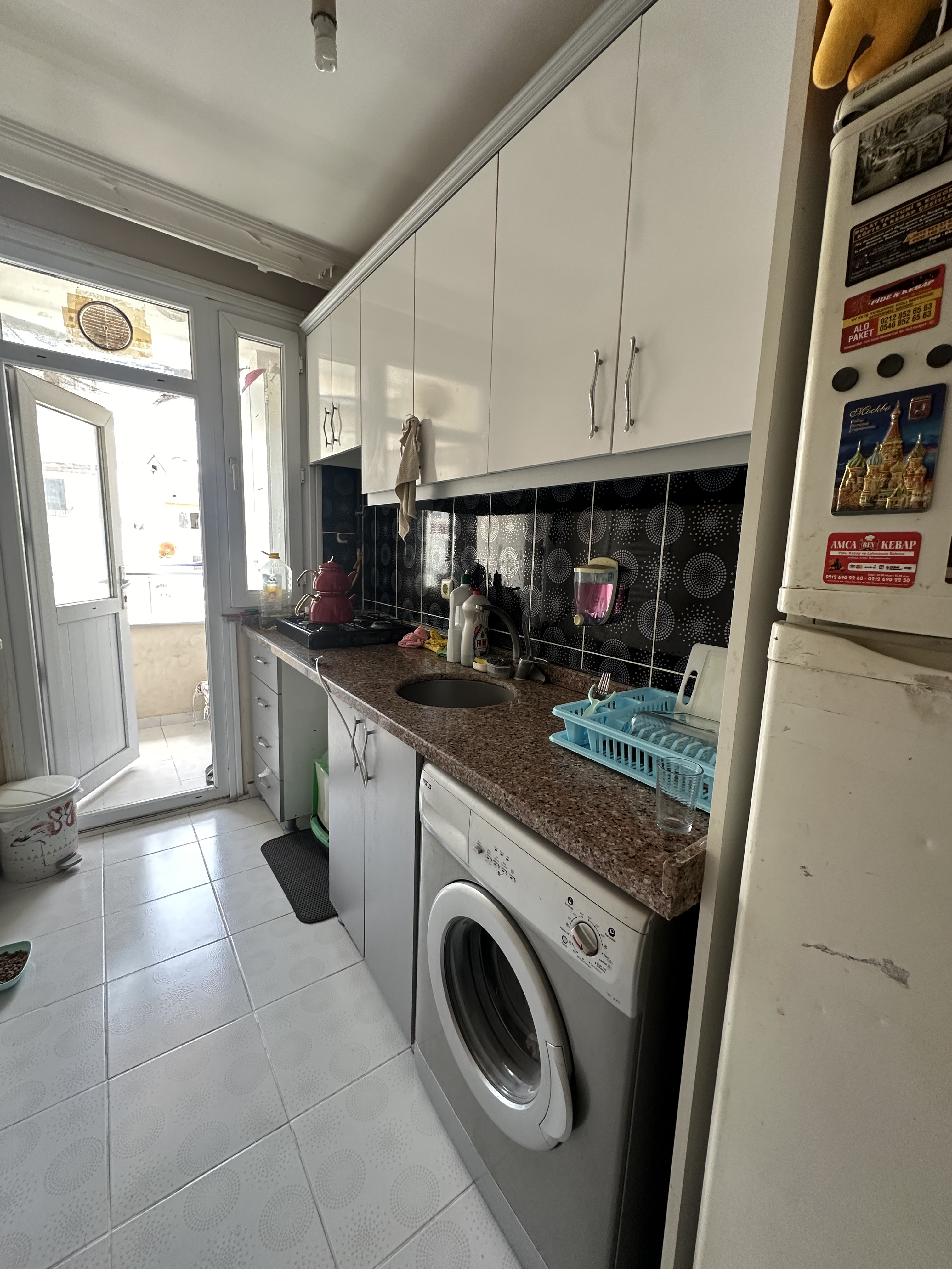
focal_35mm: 14
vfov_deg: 102.1
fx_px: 513
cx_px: 476
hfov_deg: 85.7
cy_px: 634
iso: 200
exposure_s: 1/99
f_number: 2.2
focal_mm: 2.22
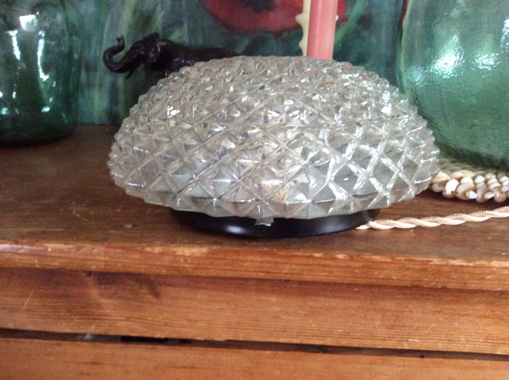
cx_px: 254
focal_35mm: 32
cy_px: 190
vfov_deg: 44.1
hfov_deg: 56.9
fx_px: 470
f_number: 2.4
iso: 320
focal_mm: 3.3
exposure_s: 1/20
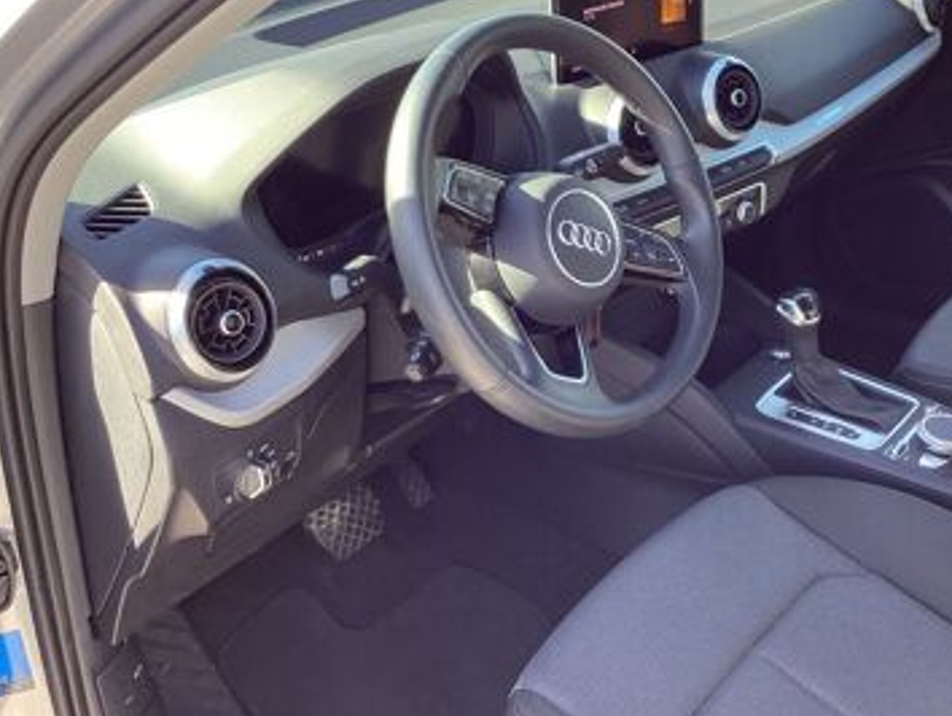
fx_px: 1156
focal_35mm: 42
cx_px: 581
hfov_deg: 44.5
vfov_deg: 34.4
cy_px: 320
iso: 64
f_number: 2.4
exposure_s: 1/120
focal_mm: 3.3
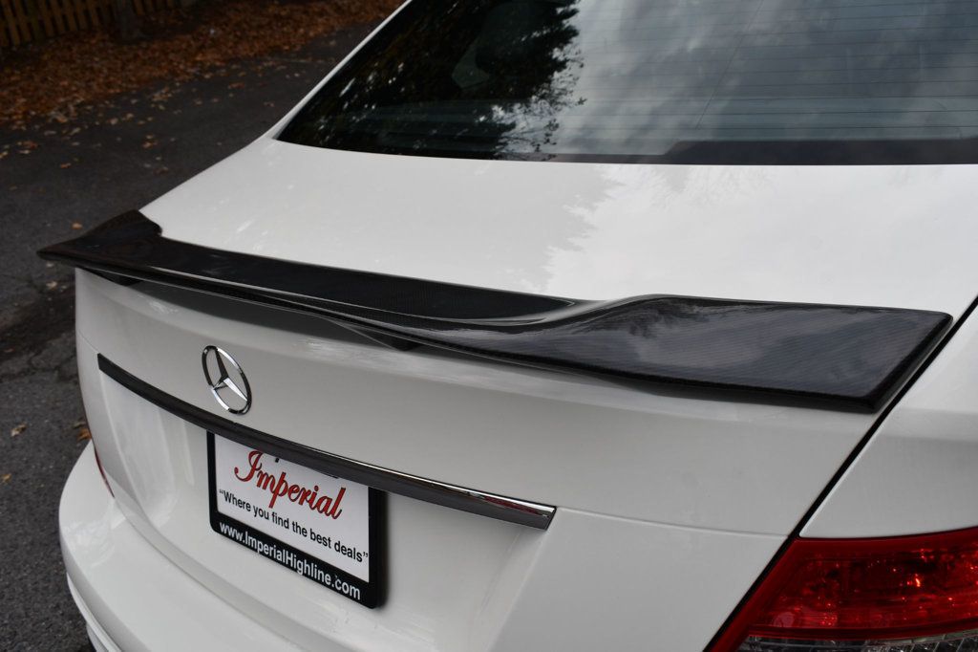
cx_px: 489
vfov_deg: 36.8
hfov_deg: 53.1
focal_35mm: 36
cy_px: 326
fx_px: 978
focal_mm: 24
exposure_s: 1/250
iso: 200
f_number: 8
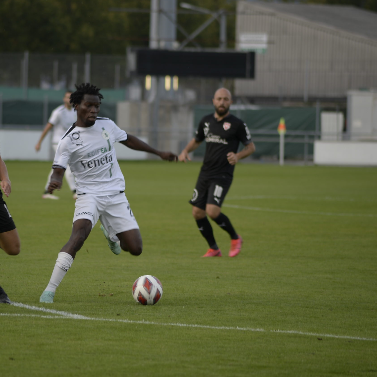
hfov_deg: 5.6
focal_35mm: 311
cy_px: 187
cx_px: 118
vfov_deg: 5.6
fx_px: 3832
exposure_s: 1/200
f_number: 5
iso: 125
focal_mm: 240
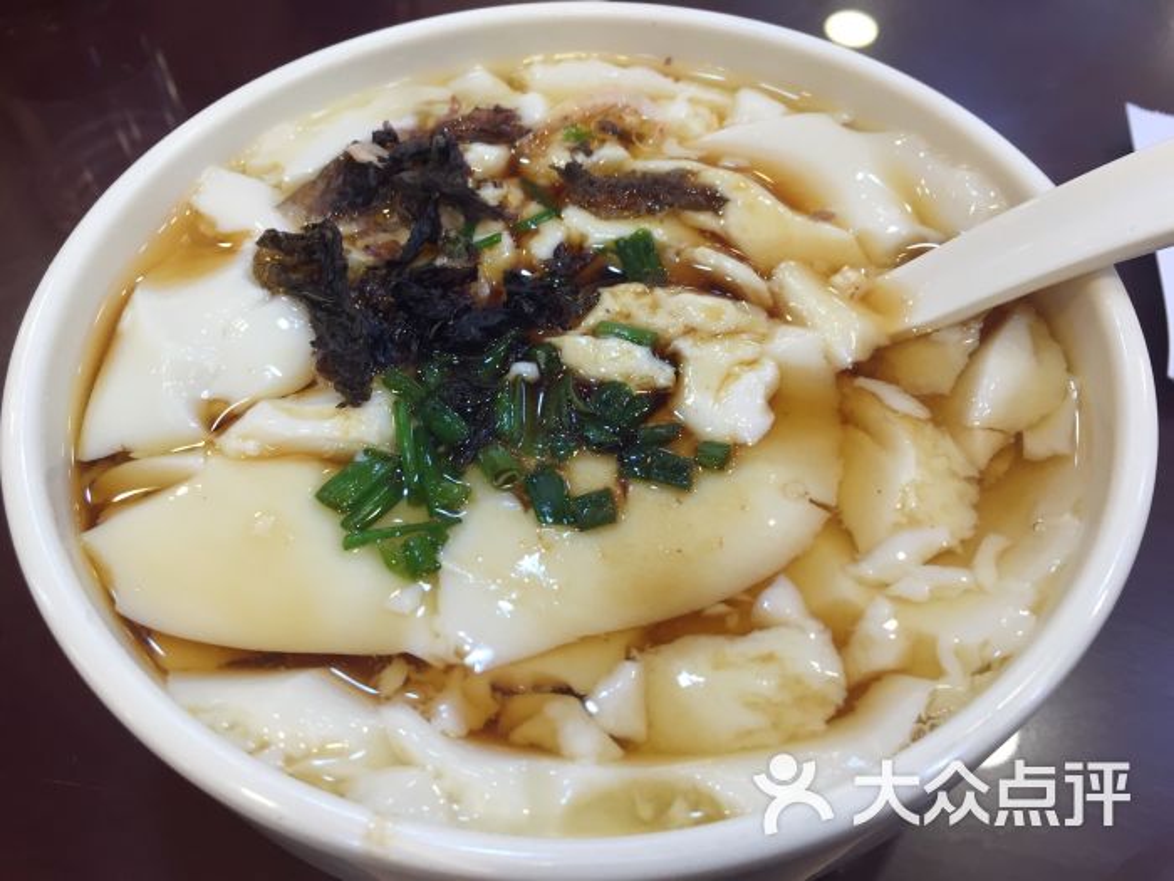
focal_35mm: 29
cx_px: 587
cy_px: 440
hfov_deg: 61.7
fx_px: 984
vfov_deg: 48.2
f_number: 2.2
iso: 32
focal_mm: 4.15
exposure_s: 1/33
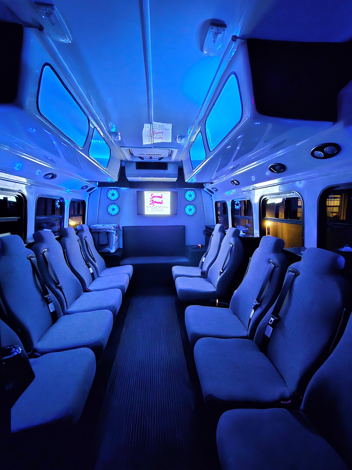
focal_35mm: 13
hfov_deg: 89.9
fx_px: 176
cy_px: 235
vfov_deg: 106.2
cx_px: 176
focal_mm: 2.2
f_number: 2.2
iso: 1600
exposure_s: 1/7.07
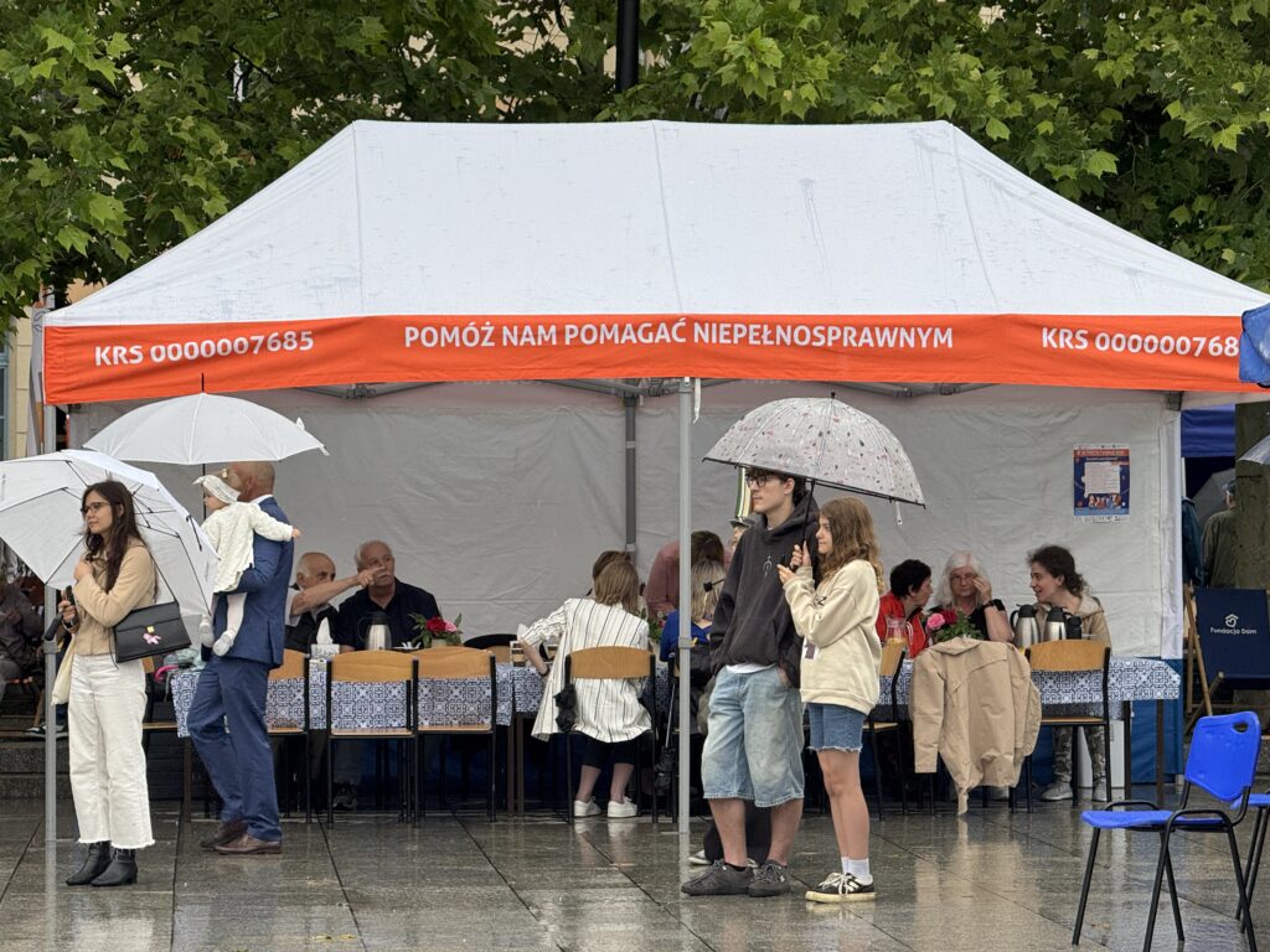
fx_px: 4403
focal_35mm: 120
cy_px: 476
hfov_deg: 16.4
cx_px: 635
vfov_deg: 12.3
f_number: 2.8
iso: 50
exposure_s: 1/143
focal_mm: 15.66
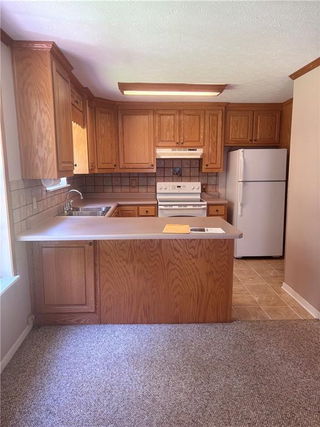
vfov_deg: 67.3
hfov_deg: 53.1
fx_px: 320
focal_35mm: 26
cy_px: 214
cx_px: 160
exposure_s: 1/60
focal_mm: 5.96
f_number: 1.6
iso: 125
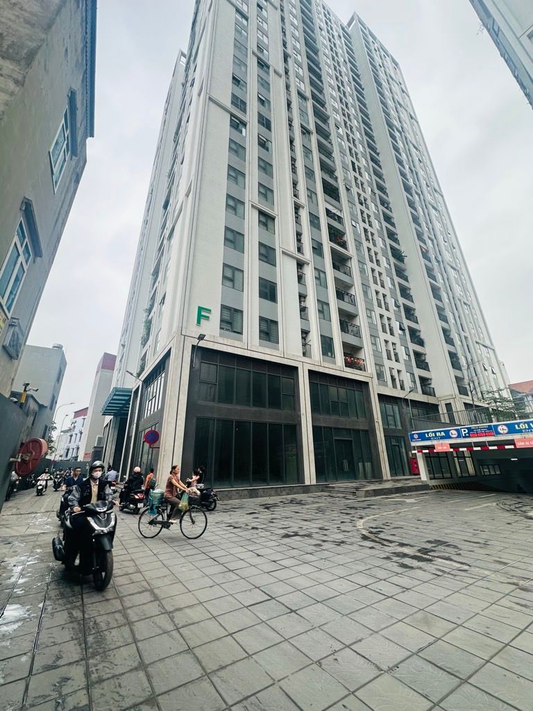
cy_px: 356
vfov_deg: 102.1
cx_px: 266
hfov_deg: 85.7
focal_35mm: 14
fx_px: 287
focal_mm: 2.22
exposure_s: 1/147
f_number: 2.2
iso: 40
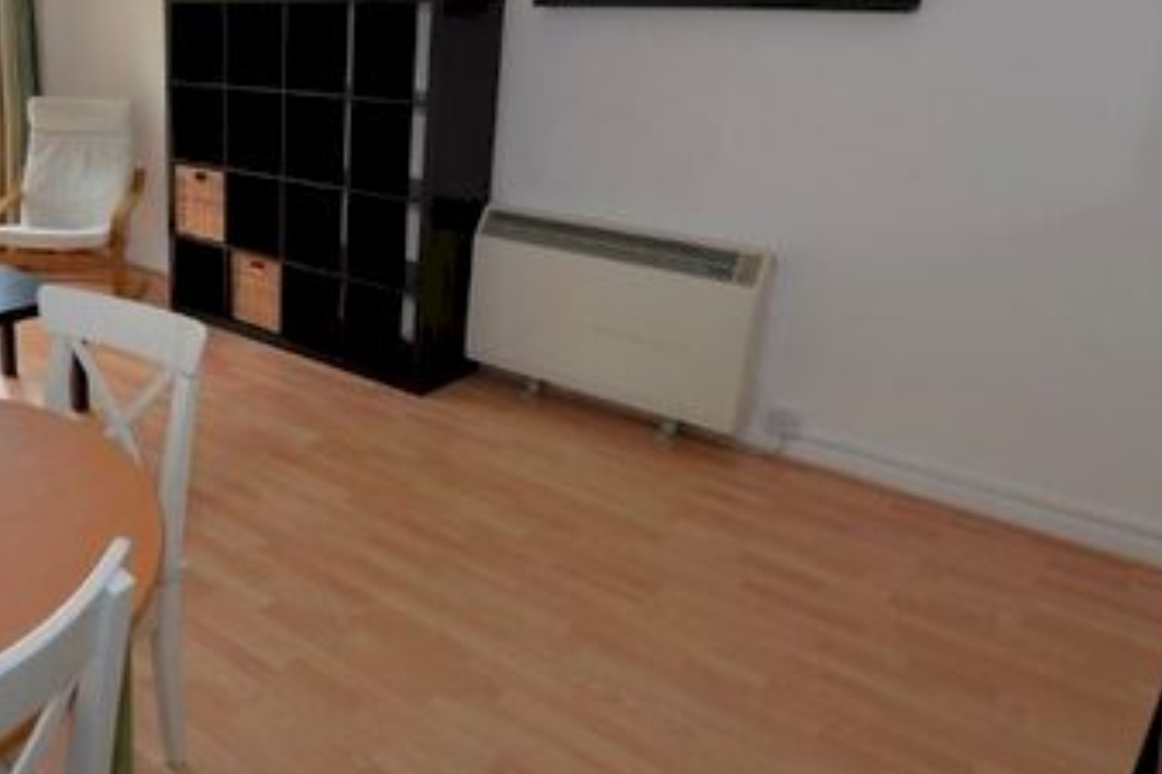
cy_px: 296
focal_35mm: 29
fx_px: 936
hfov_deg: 58.8
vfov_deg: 44.6
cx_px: 234
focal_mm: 14
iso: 200
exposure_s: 1/60
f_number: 4
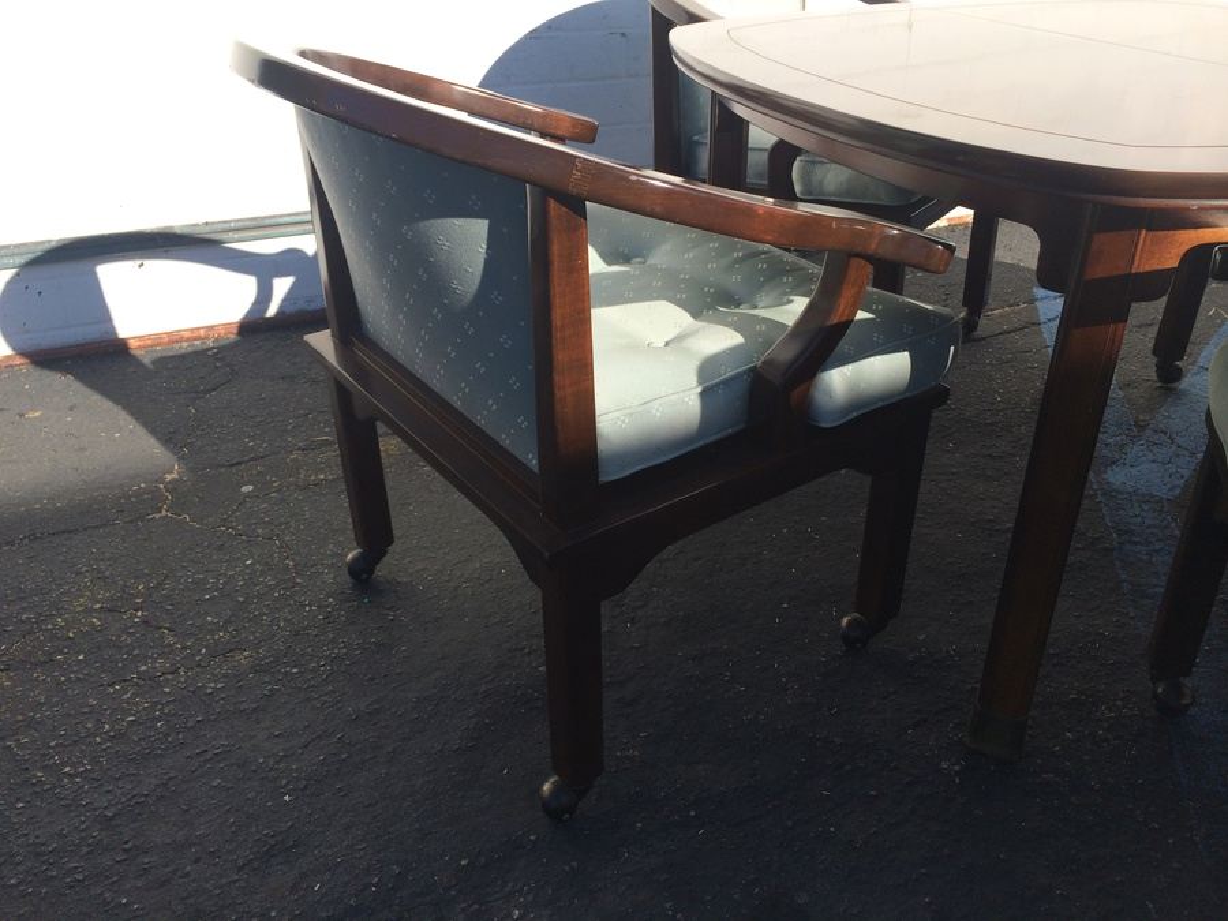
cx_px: 614
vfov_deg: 46.8
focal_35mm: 30
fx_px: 1064
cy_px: 460
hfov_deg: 60.0
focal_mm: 4.12
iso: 32
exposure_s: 1/1520
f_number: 2.2
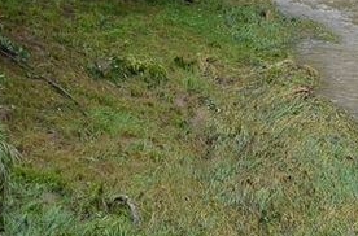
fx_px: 1457
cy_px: -138
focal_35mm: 147
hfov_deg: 13.5
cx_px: 460
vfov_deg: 9.0
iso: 200
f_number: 6.3
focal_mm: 30
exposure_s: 1/160
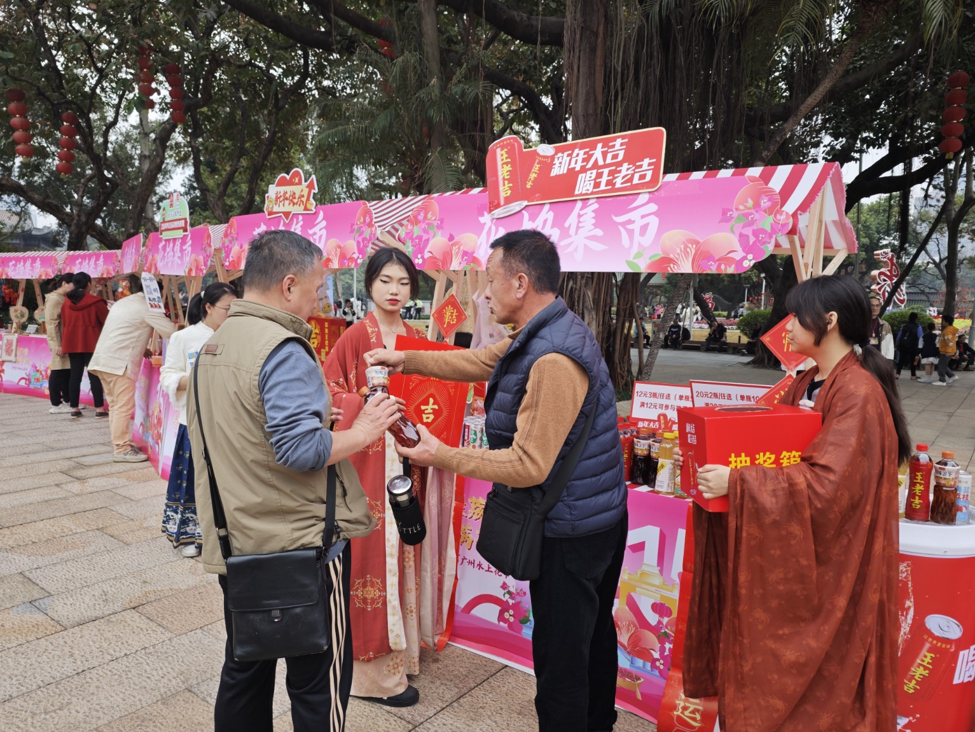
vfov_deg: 56.8
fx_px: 676
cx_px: 472
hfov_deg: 71.6
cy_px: 361
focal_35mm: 24
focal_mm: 6.55
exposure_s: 1/365
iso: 50
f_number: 1.6
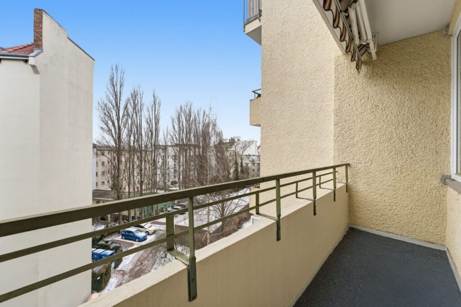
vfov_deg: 81.2
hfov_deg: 104.2
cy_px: 154
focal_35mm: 14
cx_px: 230
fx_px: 179
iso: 400
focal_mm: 14
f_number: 8
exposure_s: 1/800
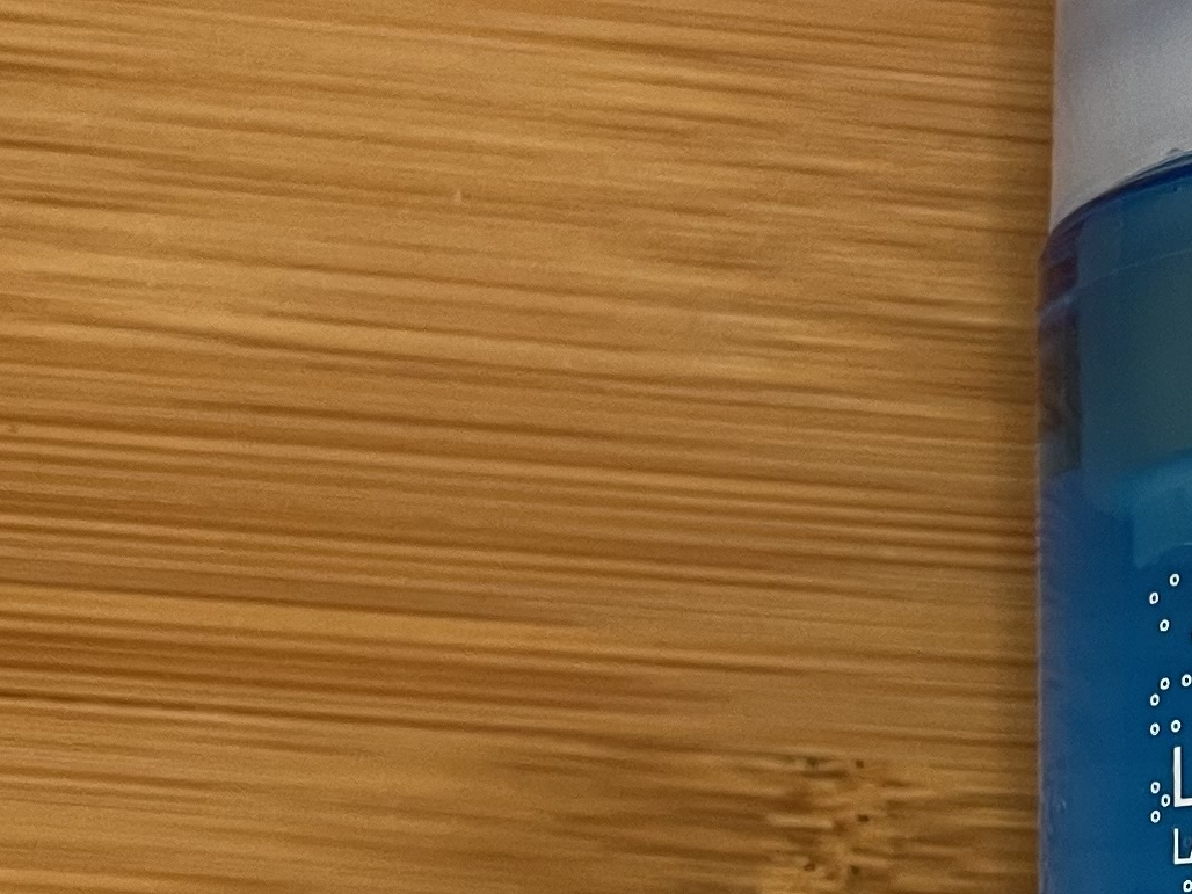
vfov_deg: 14.2
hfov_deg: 18.4
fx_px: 3512
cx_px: 1369
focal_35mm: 102
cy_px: 973
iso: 125
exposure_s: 1/50
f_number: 1.6
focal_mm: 4.2
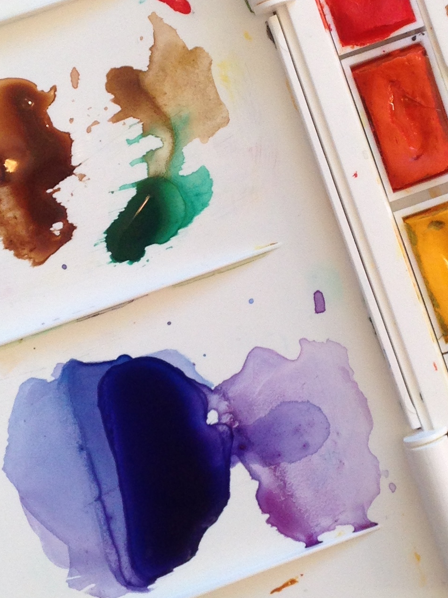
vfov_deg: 23.0
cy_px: 234
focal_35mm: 85
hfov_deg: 17.3
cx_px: 289
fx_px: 1467
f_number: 2.4
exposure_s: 1/120
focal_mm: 4.12
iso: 80
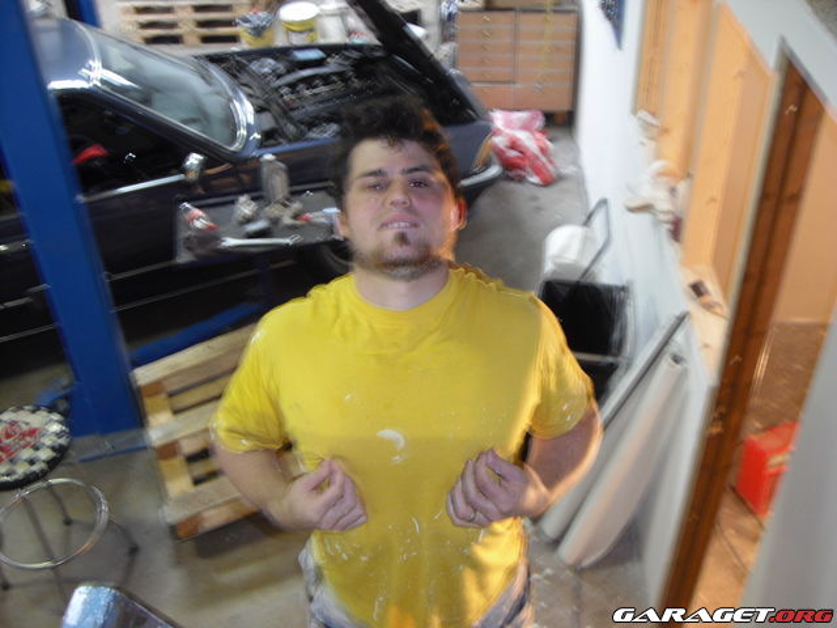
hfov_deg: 50.1
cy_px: 314
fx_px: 895
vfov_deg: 38.7
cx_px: 418
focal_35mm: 37
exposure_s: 1/6
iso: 100
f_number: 2.7
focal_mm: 6.2
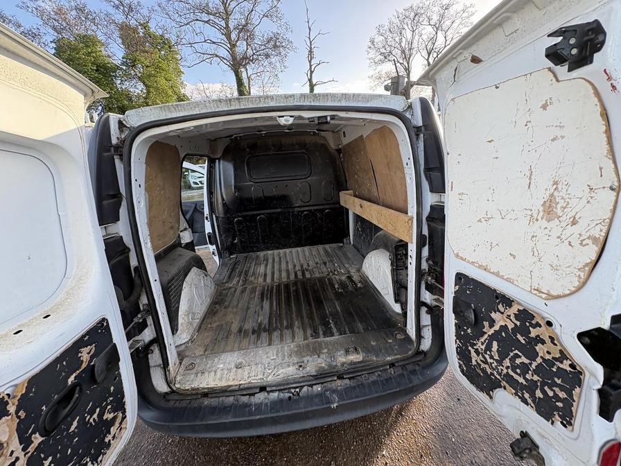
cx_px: 310
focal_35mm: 14
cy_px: 233
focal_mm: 2.22
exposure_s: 1/136
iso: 80
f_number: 2.2
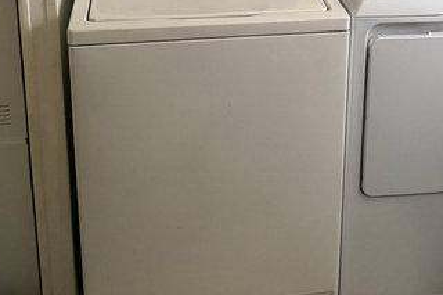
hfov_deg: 33.0
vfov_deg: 21.3
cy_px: -37
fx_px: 738
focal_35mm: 60
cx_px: 310
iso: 640
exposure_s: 1/60
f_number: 1.78
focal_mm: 6.76
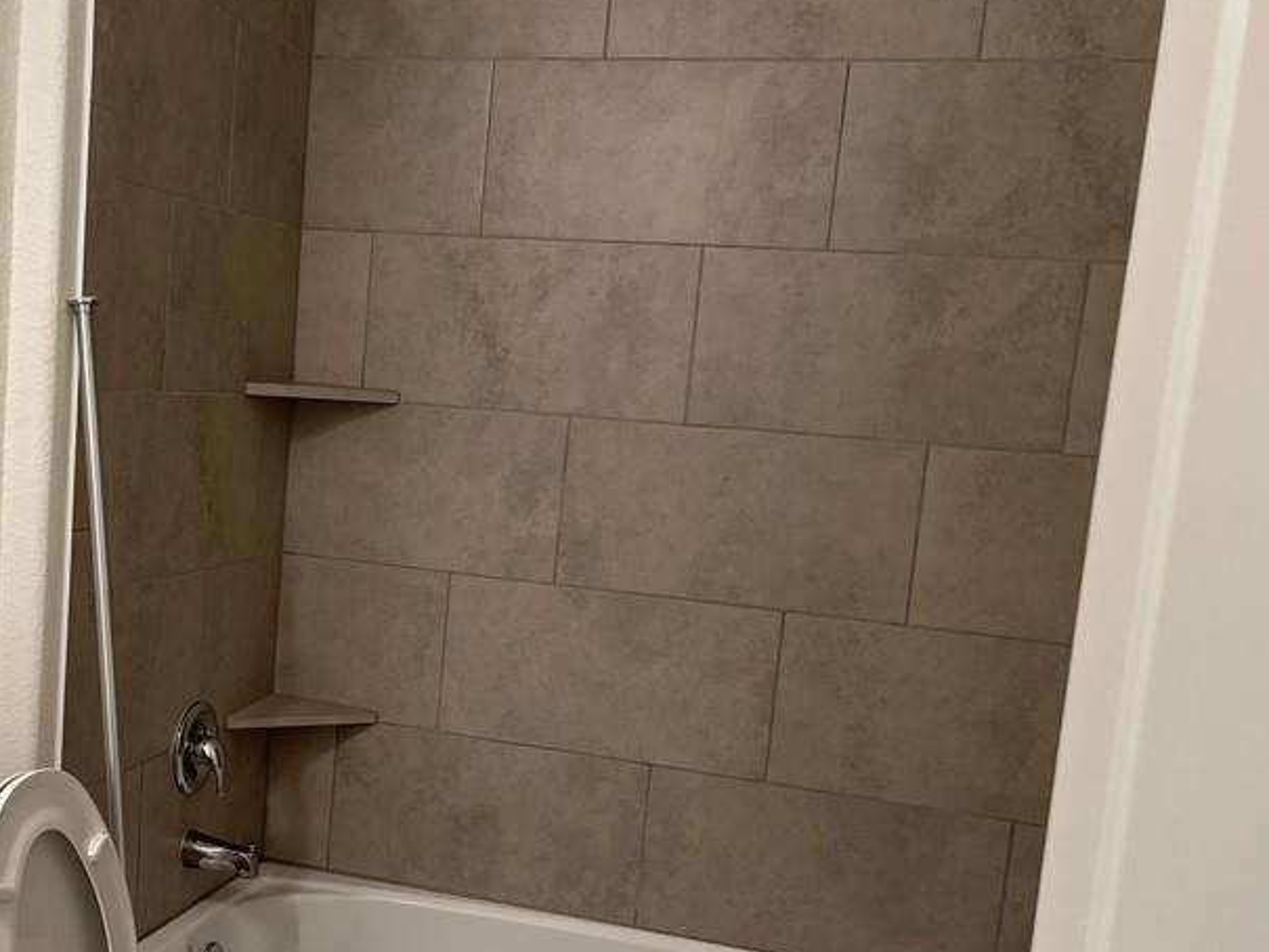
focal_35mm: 44
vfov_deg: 32.7
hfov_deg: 42.0
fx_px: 1613
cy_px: 589
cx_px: 367
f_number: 1.6
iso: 125
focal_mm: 5.1
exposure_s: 1/120
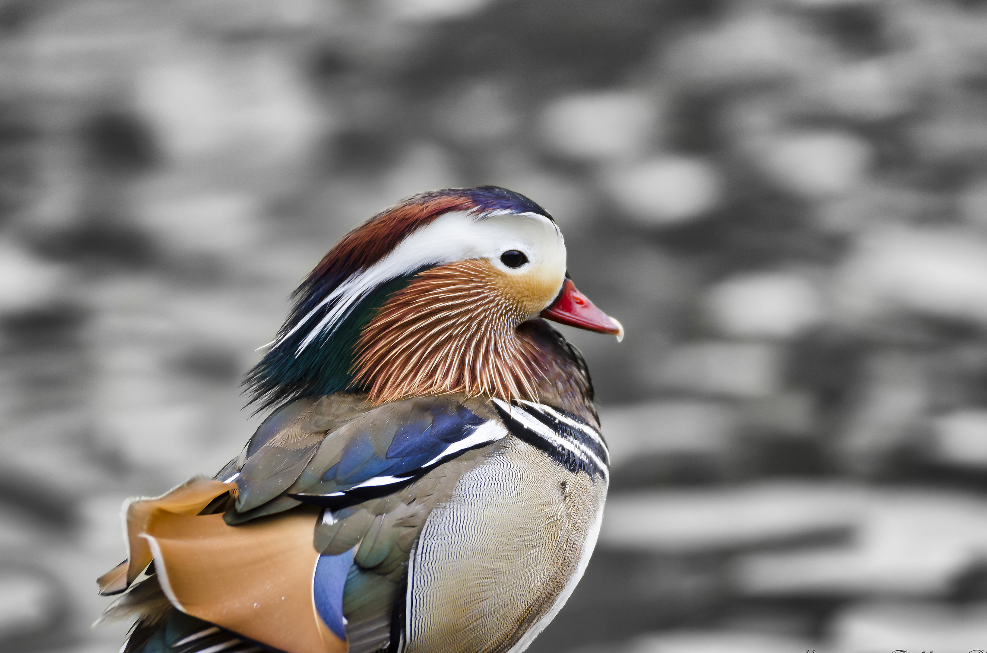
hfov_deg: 6.6
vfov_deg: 4.3
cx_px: 508
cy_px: 340
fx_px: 8616
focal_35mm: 315
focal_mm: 200
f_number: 5.3
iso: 320
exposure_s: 1/160
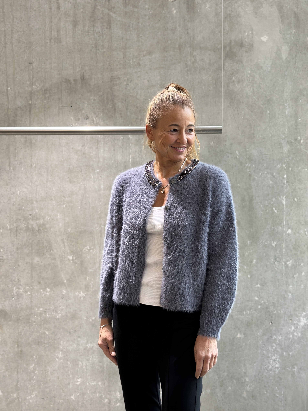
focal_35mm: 48
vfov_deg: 39.7
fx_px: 569
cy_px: 206
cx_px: 154
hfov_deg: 30.3
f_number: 1.78
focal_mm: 6.86
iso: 200
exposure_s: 1/100
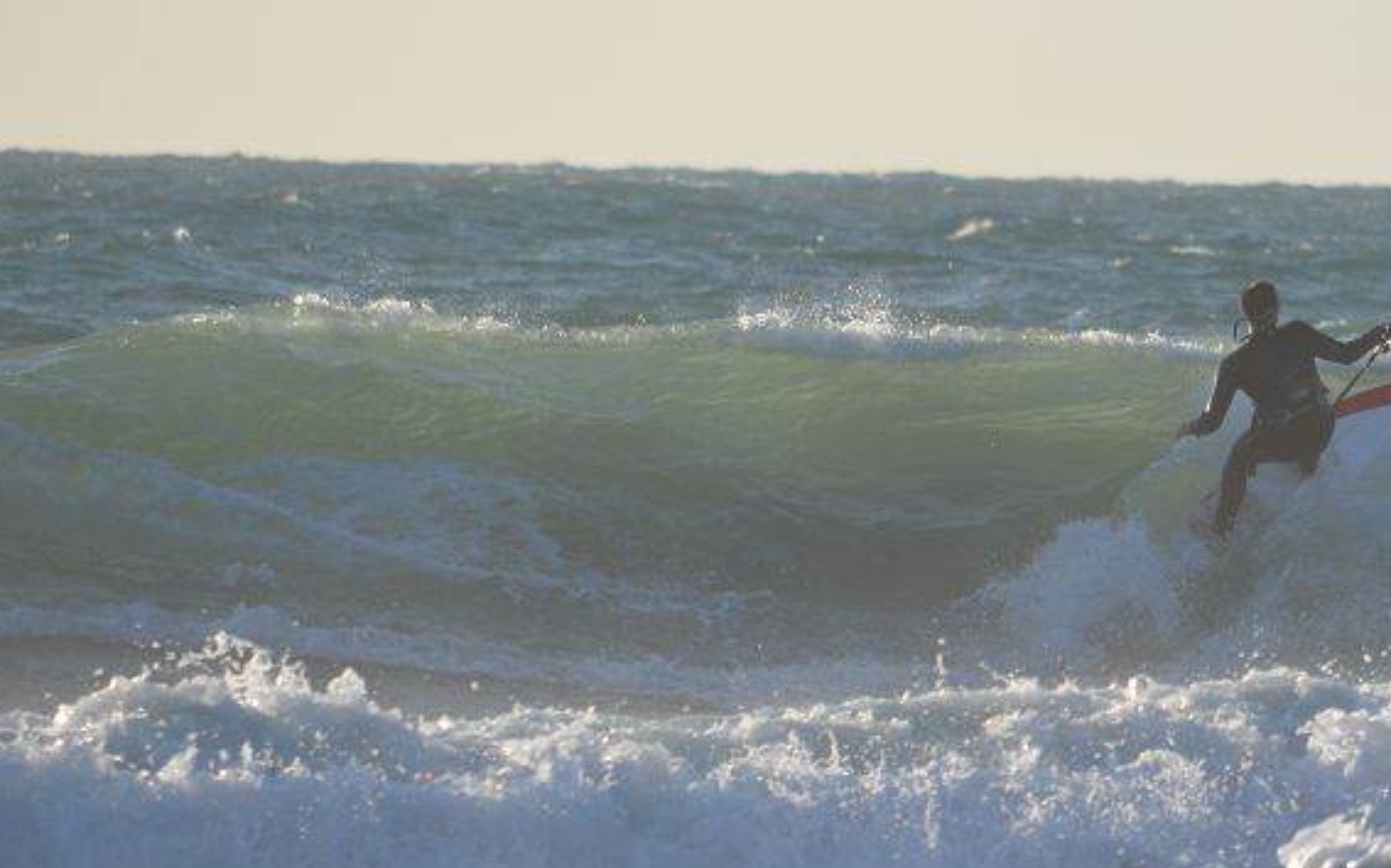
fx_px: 31342
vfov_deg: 1.6
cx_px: 1102
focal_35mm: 827
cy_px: 319
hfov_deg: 2.5
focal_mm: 300
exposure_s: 1/2000
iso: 400
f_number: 7.1
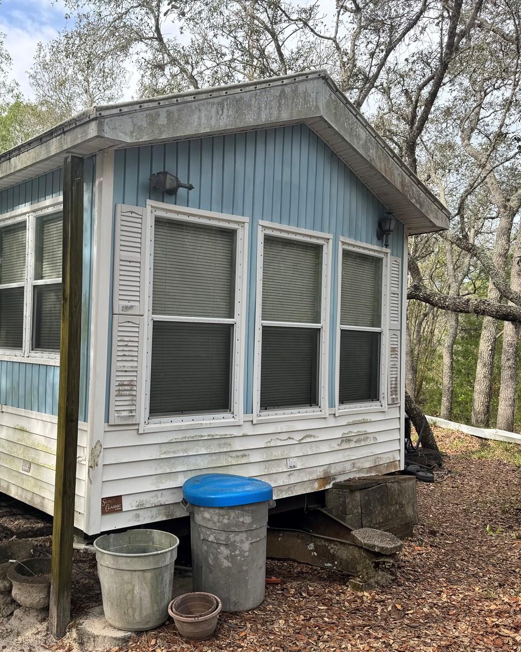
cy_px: 332
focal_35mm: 32
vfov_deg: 55.7
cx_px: 161
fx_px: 617
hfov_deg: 44.9
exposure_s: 1/995
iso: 80
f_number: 1.78
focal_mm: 6.76
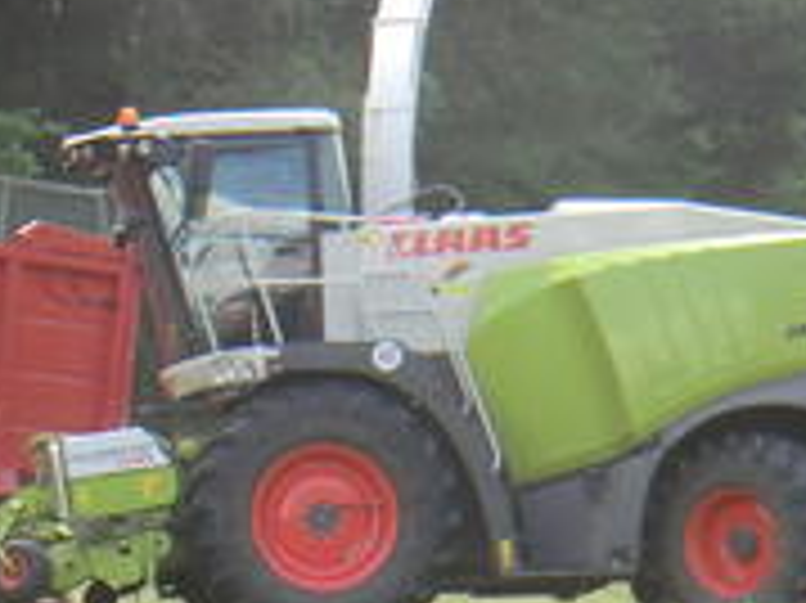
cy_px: 234
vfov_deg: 4.4
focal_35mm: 340
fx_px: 7911
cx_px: -396
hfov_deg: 5.8
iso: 64
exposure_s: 1/80
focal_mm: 13.6
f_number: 4.6
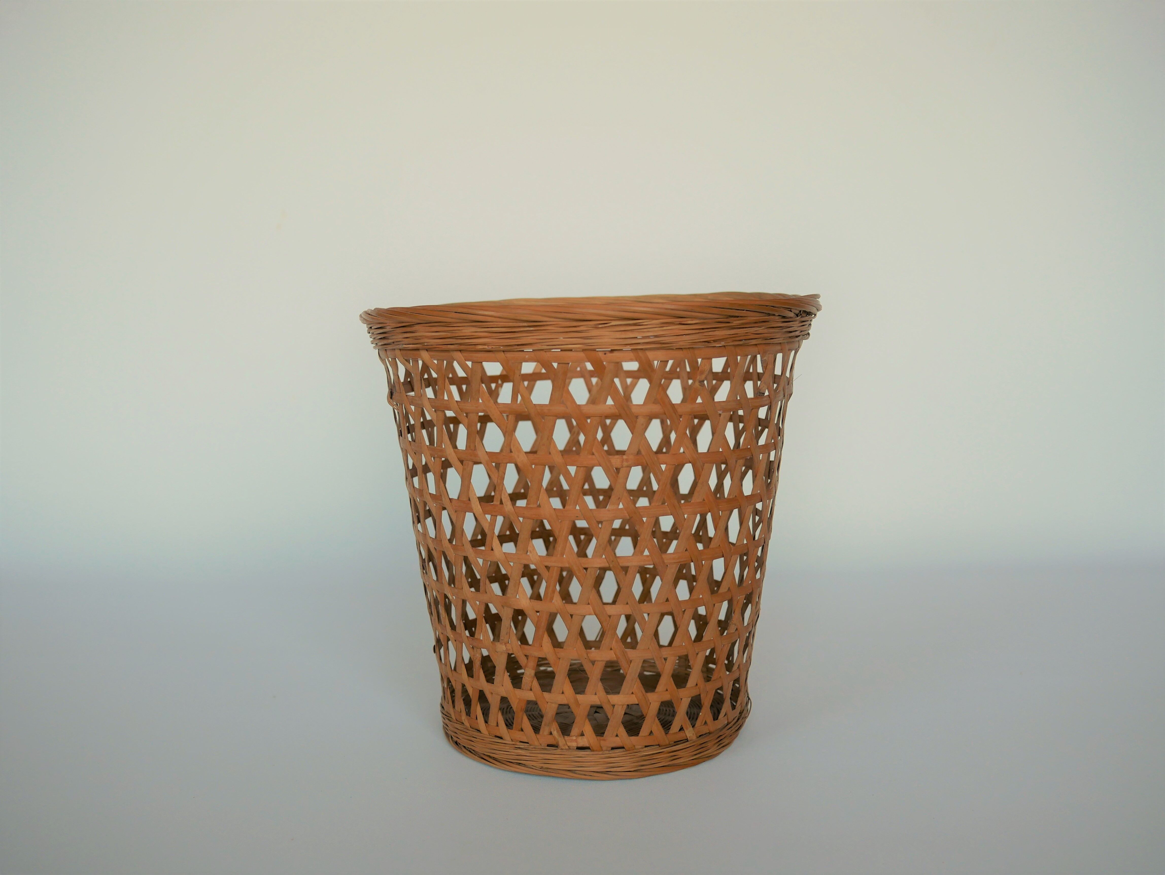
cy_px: 438
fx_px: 1347
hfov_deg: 46.8
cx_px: 582
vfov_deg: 36.0
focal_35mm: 40
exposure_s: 1/320
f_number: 2.8
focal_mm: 20
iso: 200
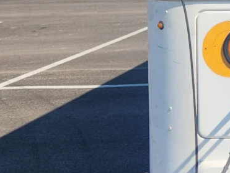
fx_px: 790
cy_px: -30
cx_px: 436
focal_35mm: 119
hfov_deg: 14.3
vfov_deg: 12.2
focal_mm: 5.4
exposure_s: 1/2111
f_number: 1.8
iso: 20
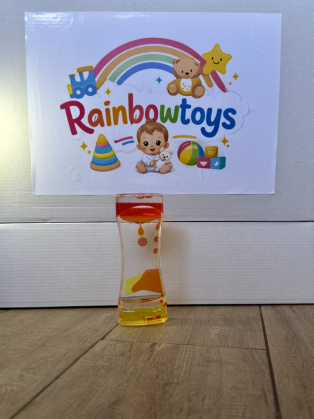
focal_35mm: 35
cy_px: 210
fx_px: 423
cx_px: 157
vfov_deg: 52.6
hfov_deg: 40.7
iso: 80
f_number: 1.78
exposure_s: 1/121
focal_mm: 6.76
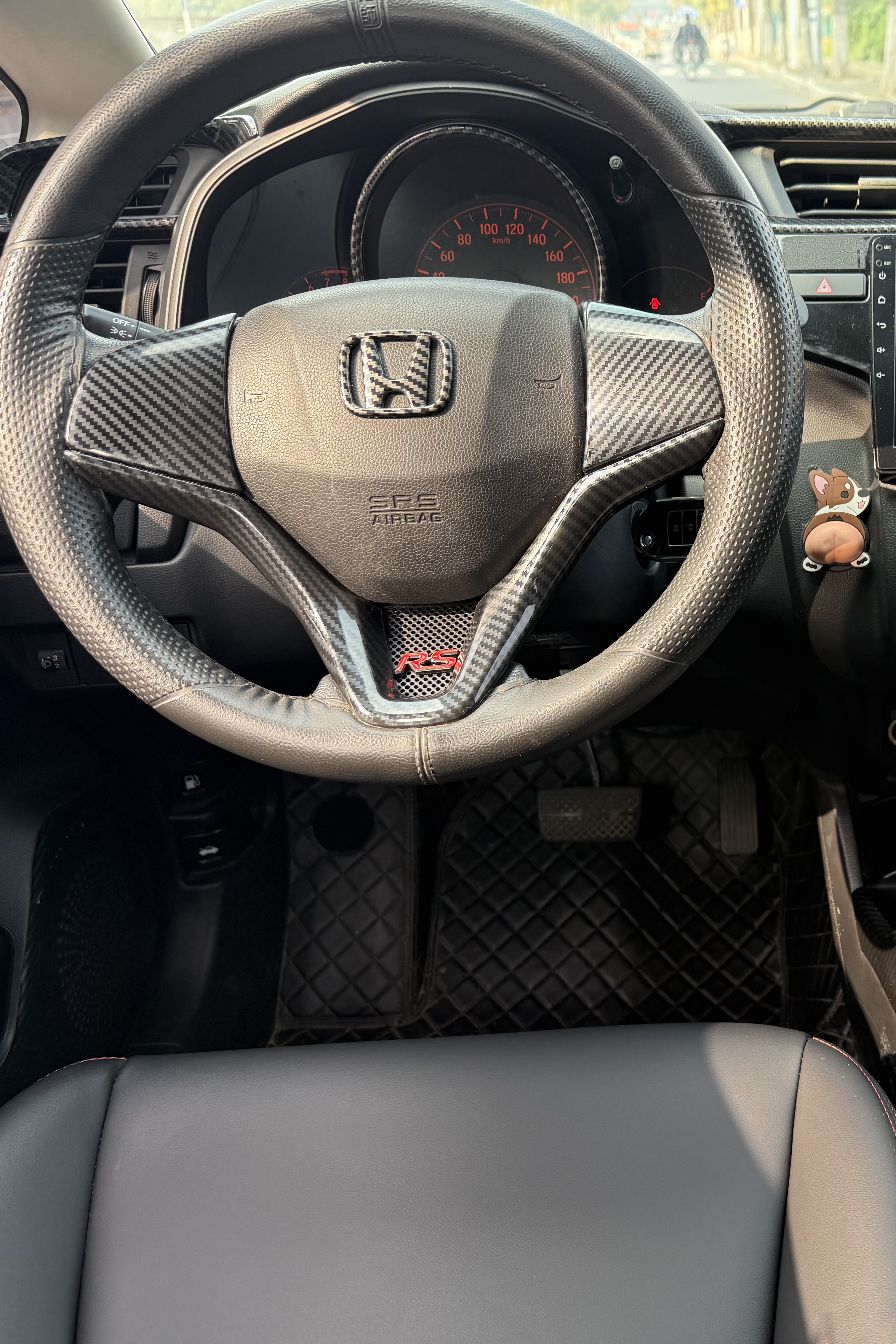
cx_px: 822
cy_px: 670
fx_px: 1269
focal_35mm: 34
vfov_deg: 55.8
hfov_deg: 36.3
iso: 160
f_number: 1.78
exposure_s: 1/121
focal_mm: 6.76
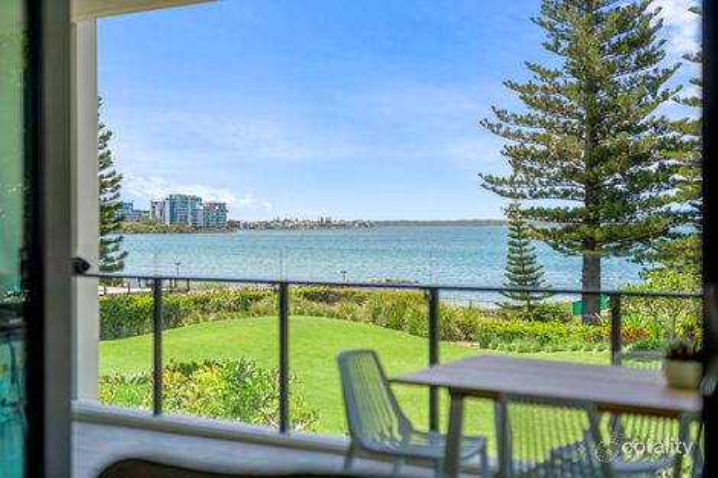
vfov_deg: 27.0
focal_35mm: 50
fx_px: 997
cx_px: 359
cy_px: 239
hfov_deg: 39.6
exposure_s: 1/2500
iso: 50
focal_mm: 50
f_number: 2
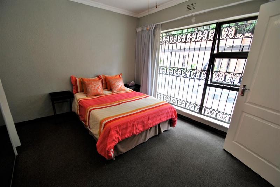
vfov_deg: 77.4
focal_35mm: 15
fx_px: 117
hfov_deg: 100.3
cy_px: 94
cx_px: 140
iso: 200
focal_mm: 10
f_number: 3.5
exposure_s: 1/30
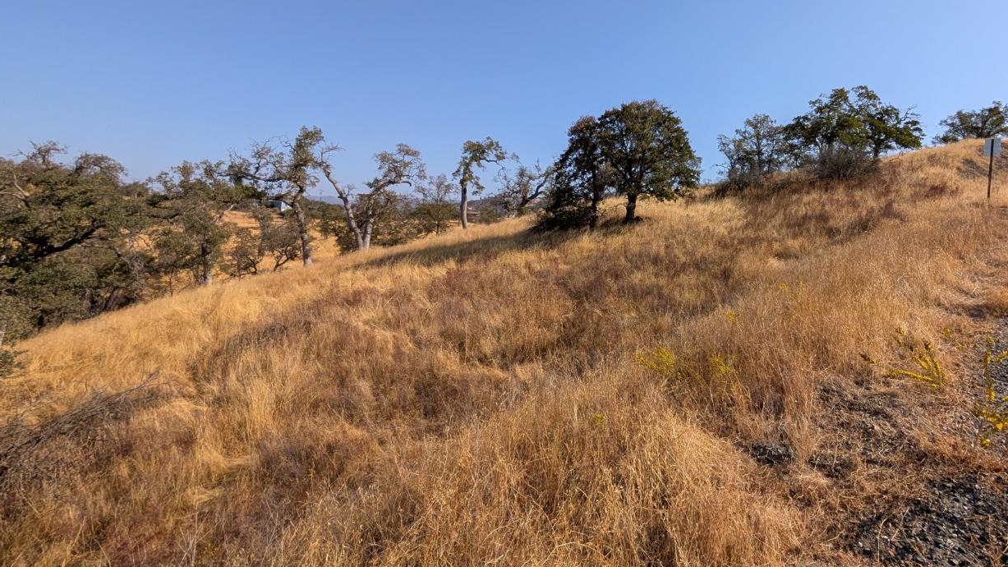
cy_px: 213
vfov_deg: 66.1
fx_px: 428
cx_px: 610
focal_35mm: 16
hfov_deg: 97.9
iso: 53
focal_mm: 2.02
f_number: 1.7
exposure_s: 1/4878
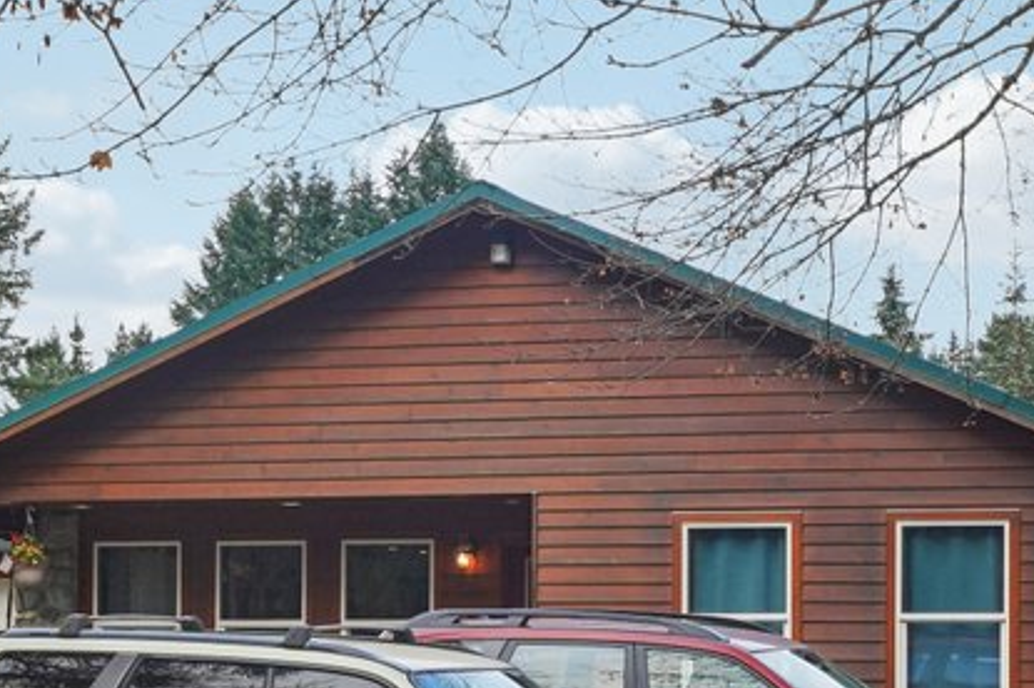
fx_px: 2267
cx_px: 967
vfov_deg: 17.0
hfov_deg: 24.8
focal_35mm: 79
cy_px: 634
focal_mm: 16
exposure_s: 1/160
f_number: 8
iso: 400
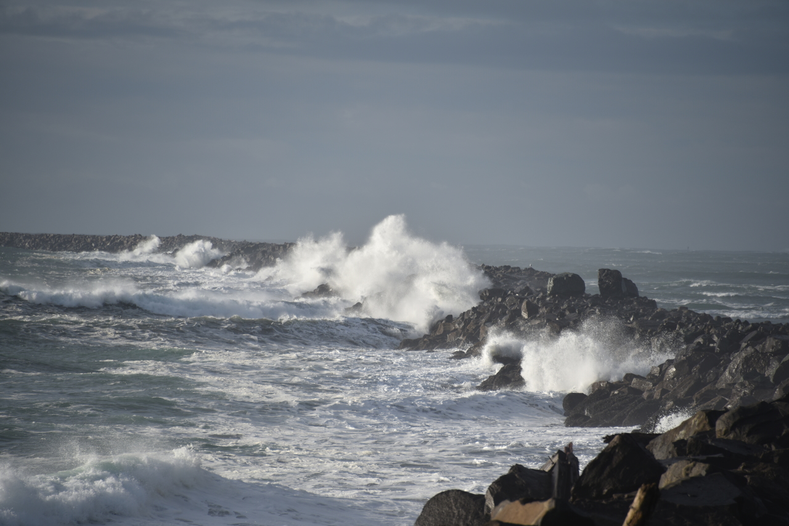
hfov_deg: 6.9
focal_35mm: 300
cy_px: 263
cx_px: 394
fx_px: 6576
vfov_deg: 4.6
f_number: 6.3
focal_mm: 300
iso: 100
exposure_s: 1/640
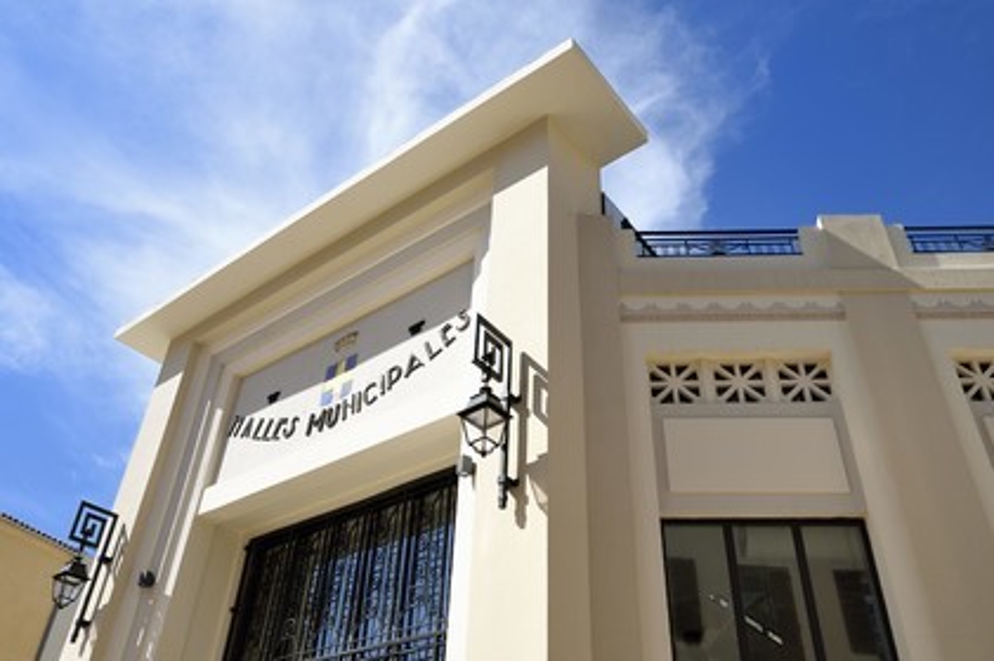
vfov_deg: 42.3
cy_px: 330
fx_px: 855
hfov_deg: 60.3
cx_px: 497
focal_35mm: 31
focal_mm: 31
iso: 200
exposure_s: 1/250
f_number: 14
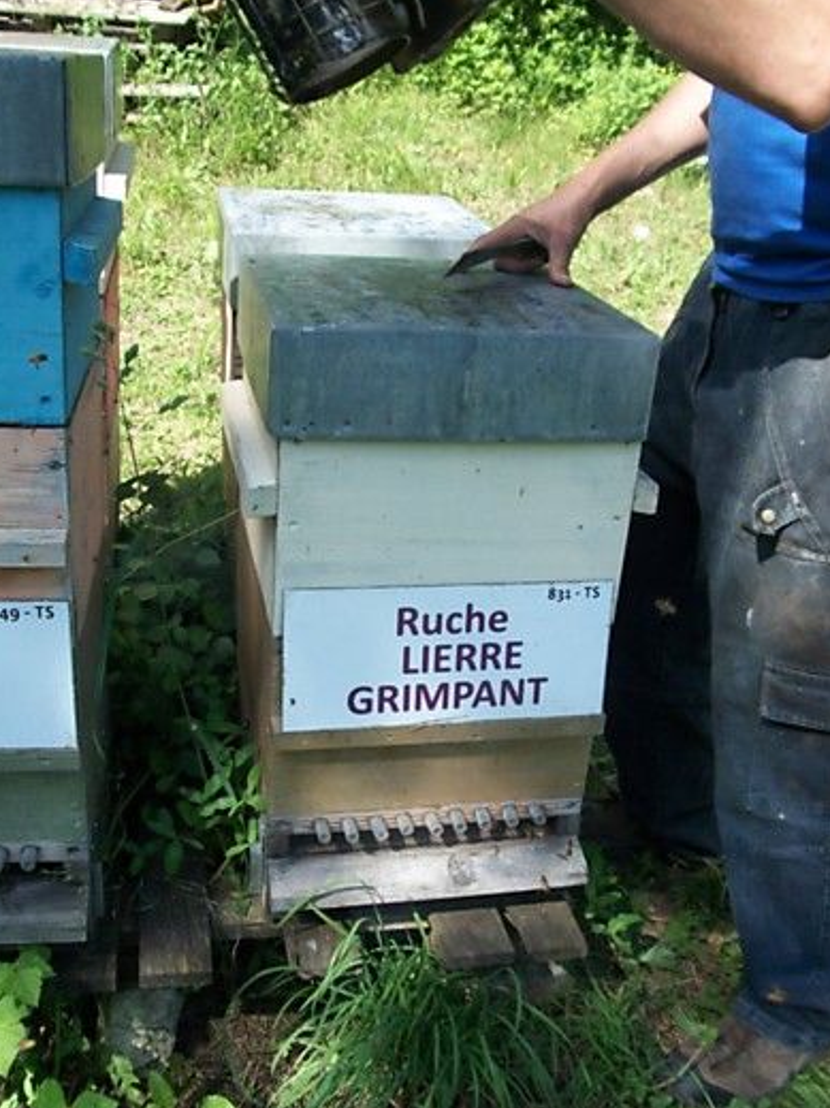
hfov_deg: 38.6
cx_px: 431
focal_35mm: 37
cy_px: 553
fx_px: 1183
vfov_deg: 50.1
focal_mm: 5.7
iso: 80
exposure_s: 1/500
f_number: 2.9
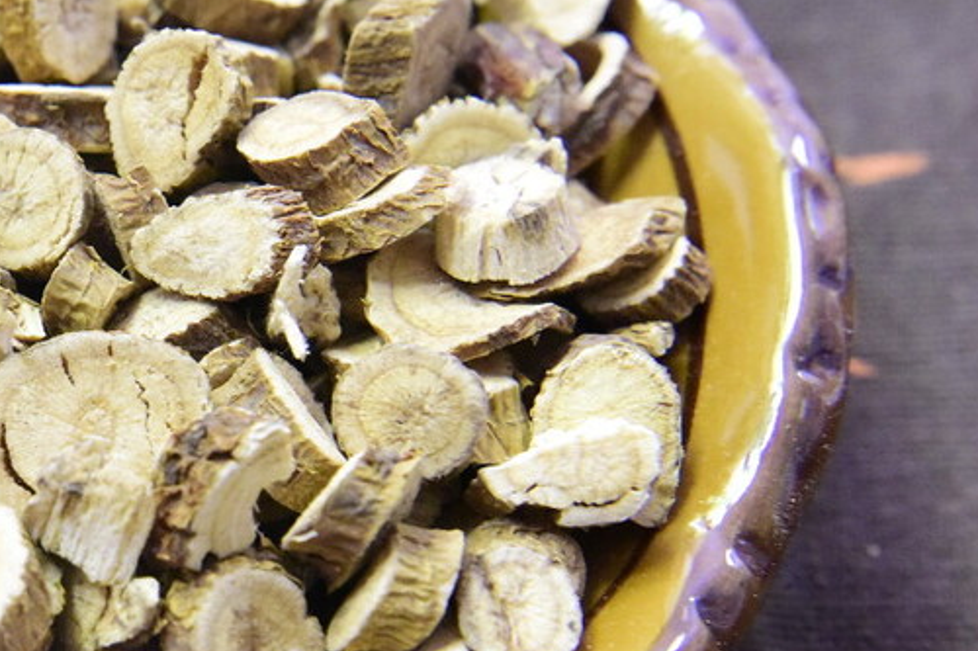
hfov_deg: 20.2
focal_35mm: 96
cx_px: -119
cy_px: 375
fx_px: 2607
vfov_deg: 14.2
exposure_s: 1/100
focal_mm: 40
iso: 9000
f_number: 8
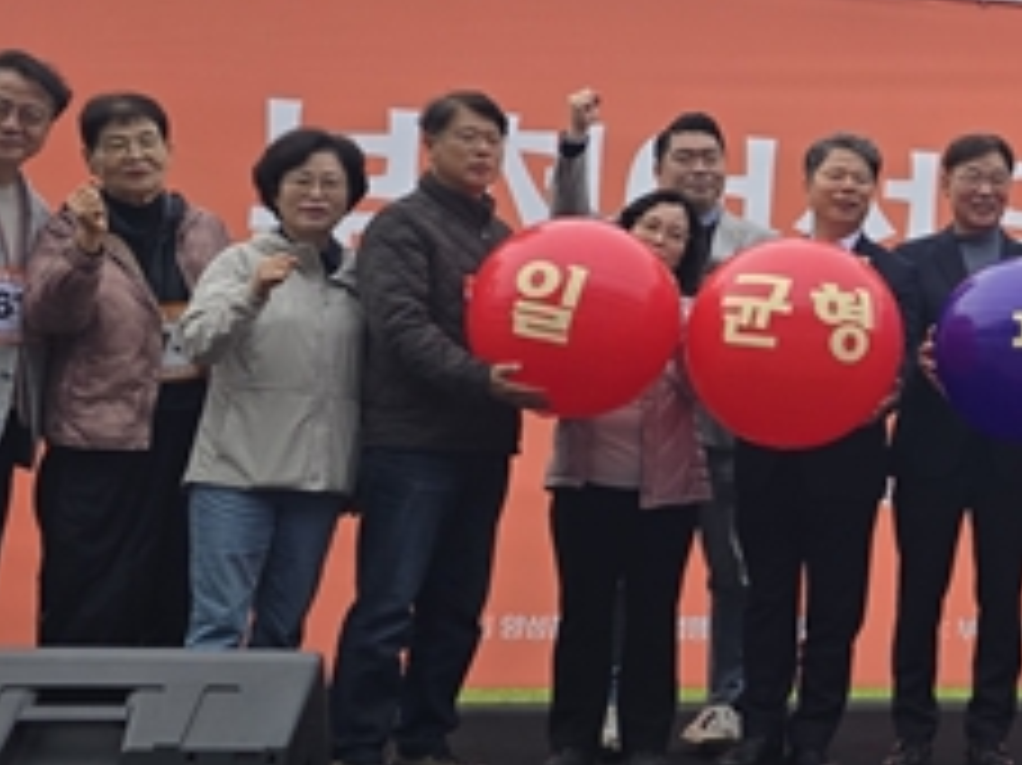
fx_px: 2095
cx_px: 1283
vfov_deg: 20.5
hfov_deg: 24.4
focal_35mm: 71
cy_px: 196
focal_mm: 6.3
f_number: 1.7
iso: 16
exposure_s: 1/180
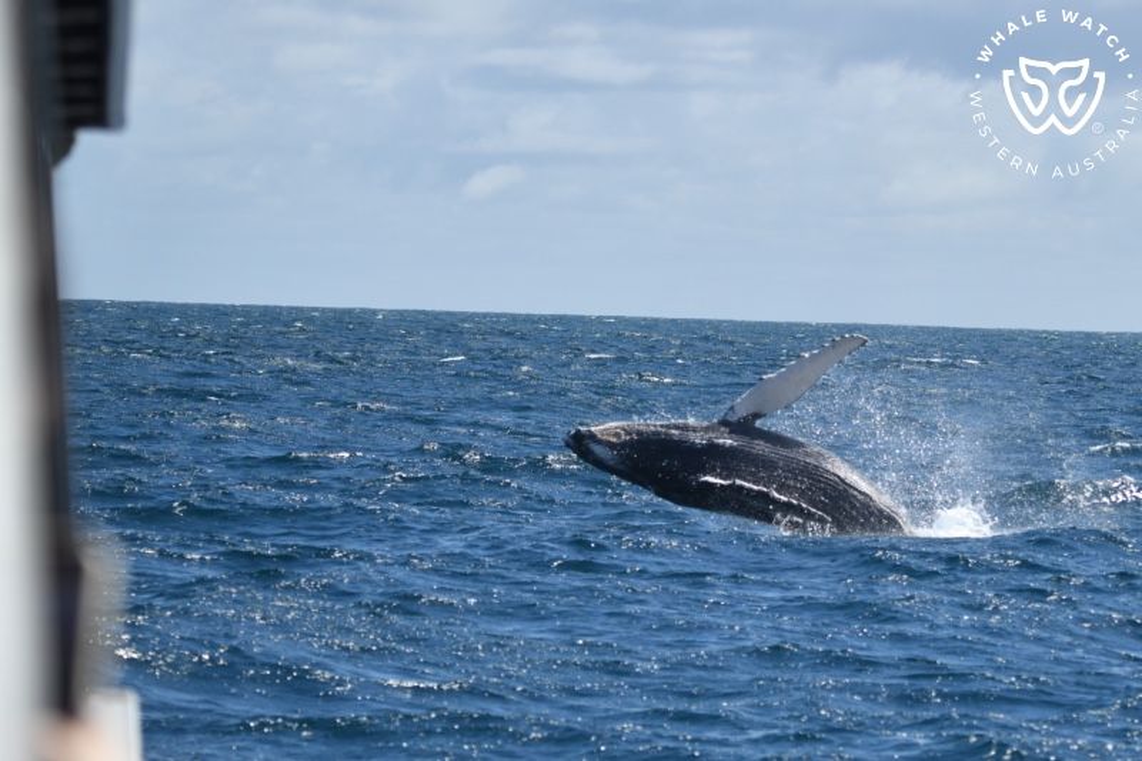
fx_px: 6977
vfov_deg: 6.2
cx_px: 571
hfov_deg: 9.4
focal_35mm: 220
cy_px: 380
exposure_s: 1/8000
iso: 800
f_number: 5.6
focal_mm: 220
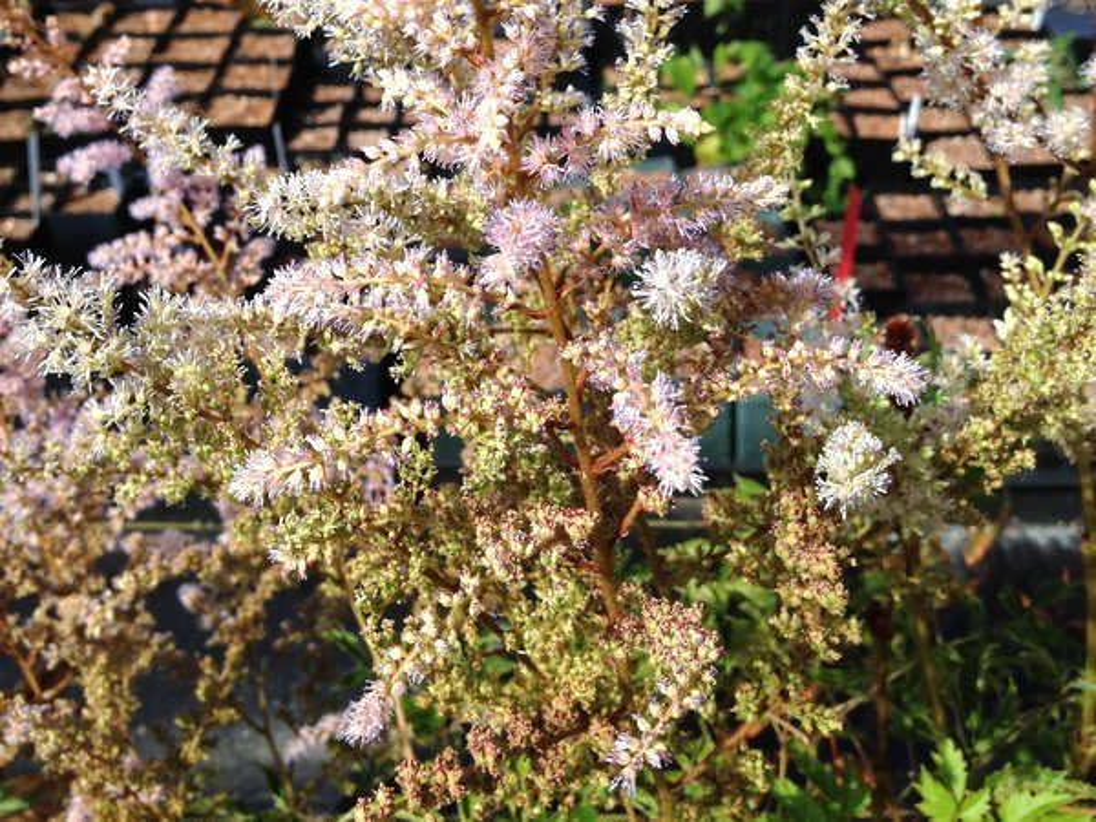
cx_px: 548
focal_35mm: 33
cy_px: 411
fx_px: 1045
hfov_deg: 55.4
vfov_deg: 42.9
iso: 50
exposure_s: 1/645
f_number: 2.4
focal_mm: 4.12
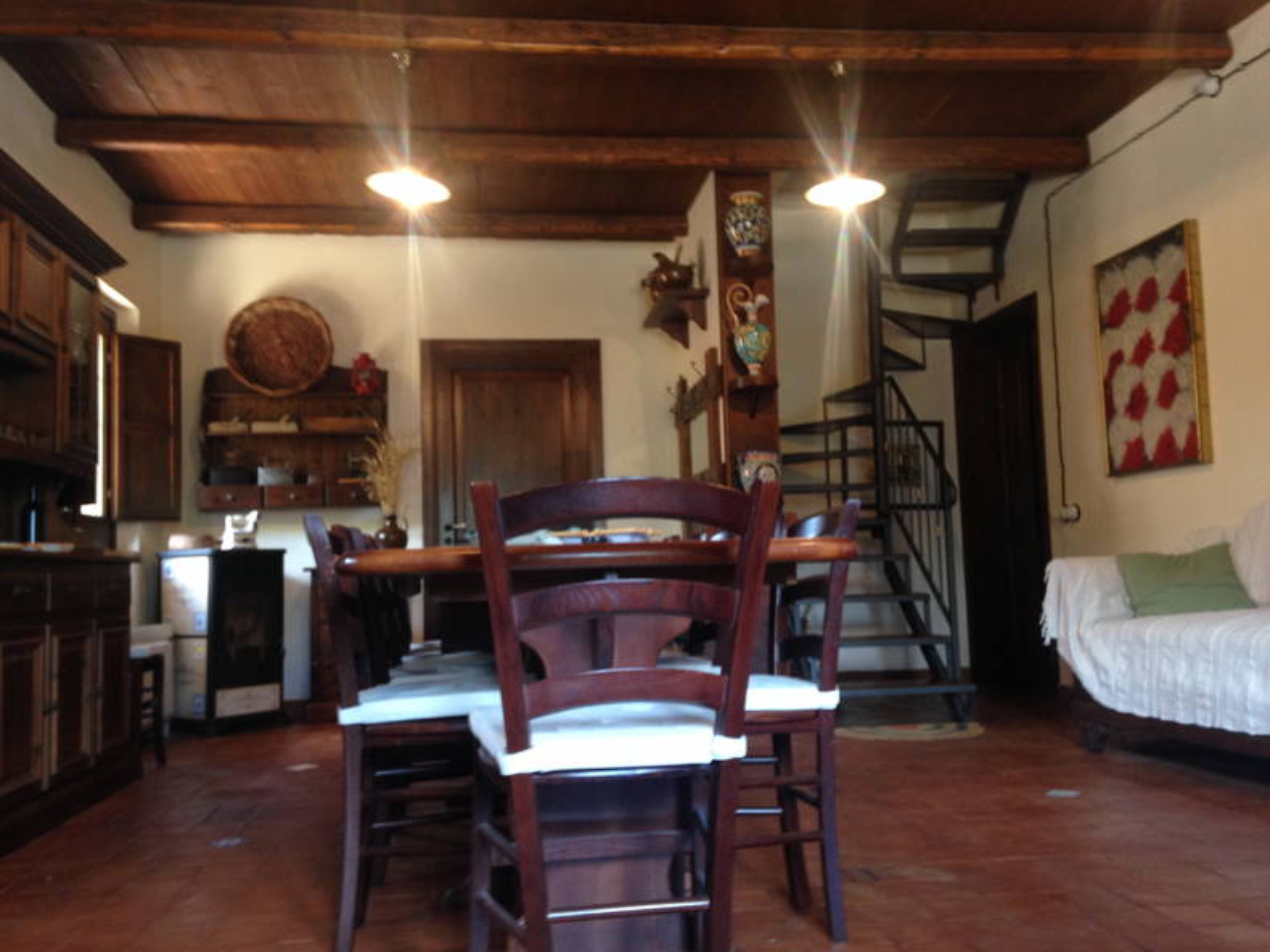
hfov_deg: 55.4
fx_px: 1210
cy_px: 476
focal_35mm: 33
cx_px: 635
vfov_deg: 42.9
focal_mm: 4.12
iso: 125
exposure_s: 1/20
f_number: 2.4
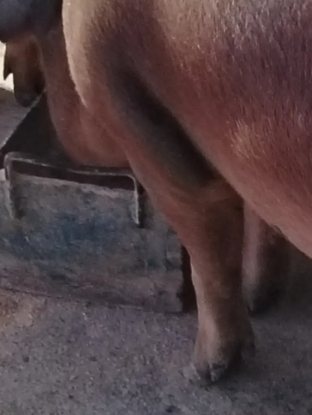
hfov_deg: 12.2
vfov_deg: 16.1
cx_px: 206
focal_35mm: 121
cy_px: 71
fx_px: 1453
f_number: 1.75
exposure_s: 1/33.3
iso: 3688
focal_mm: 5.25
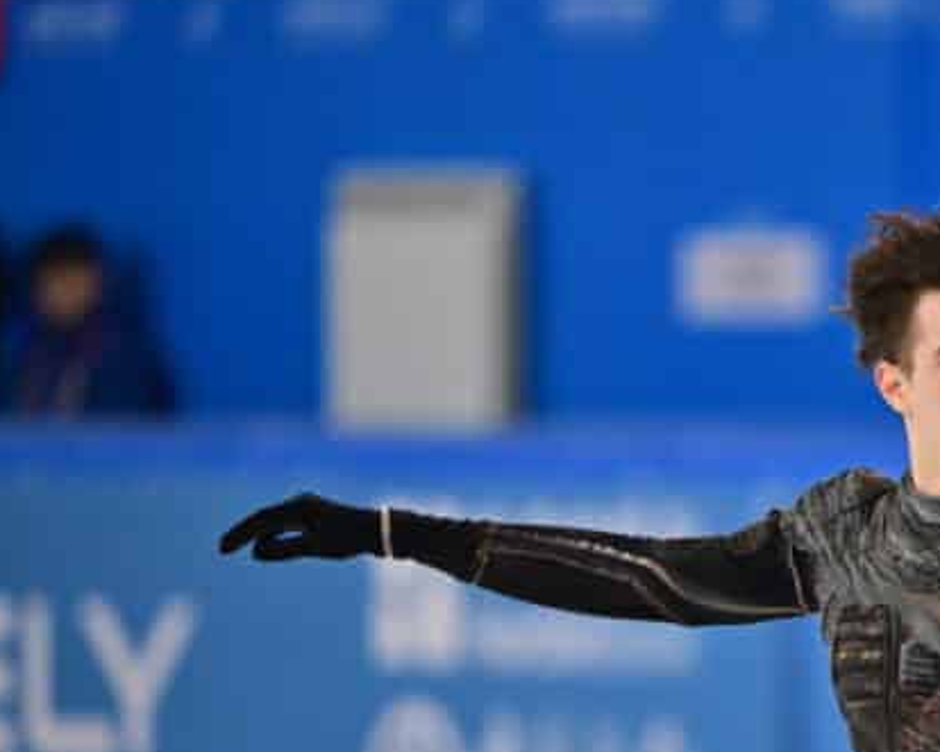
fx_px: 19358
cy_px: 532
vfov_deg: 2.2
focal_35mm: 696
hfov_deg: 2.8
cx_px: 865
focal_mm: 400
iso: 1000
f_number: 4
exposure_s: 1/1600
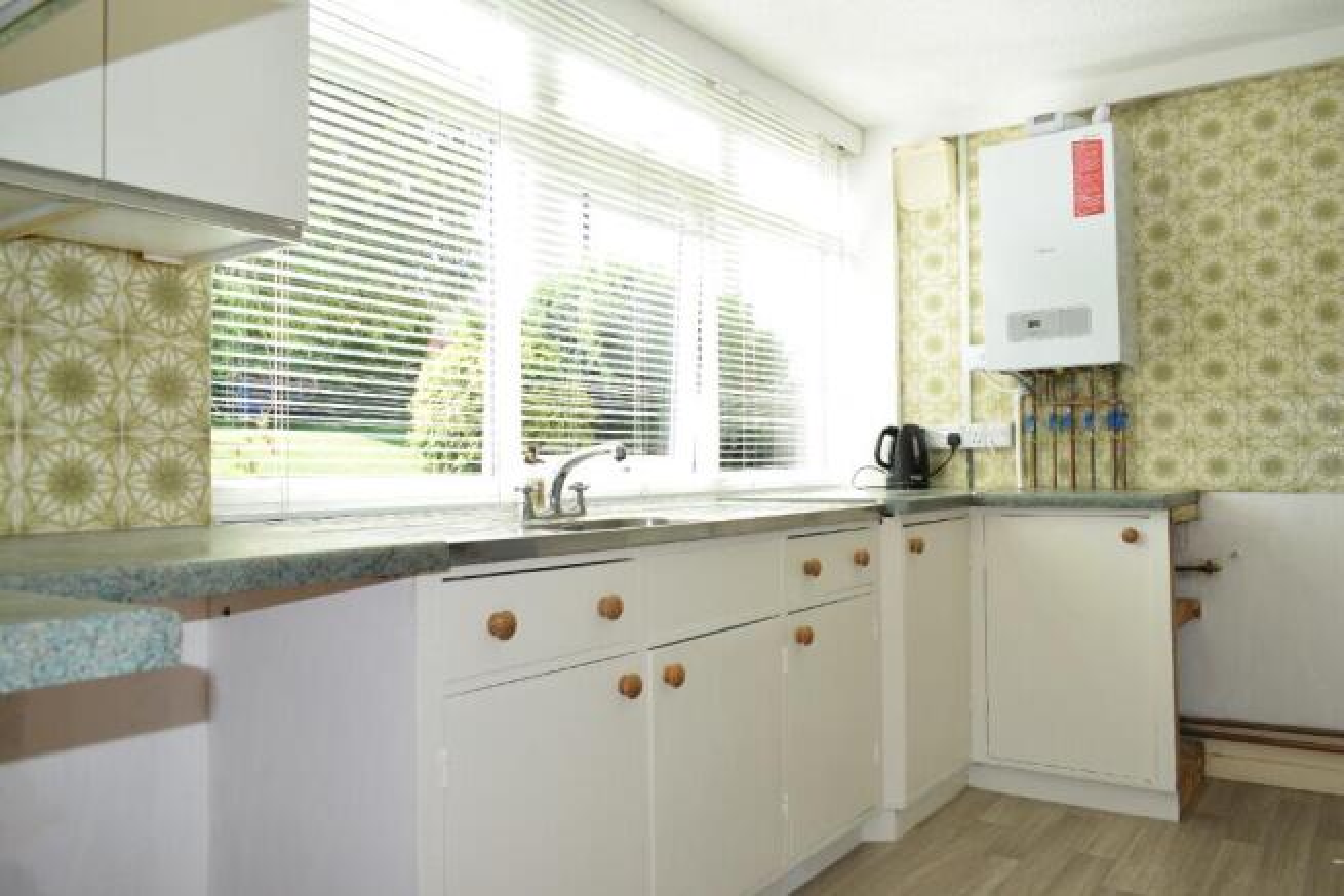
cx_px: 672
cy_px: 448
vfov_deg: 48.0
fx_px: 1008
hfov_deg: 67.4
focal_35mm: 27
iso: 125
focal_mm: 18
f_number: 7.1
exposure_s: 1/60
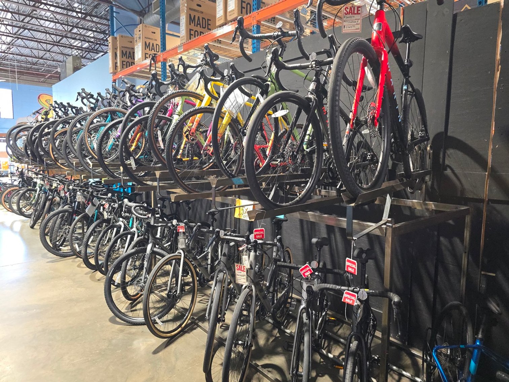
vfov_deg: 58.9
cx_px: 254
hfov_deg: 73.9
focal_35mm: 23
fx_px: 338
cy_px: 191
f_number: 1.7
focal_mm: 6.3
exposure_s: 1/60
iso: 500
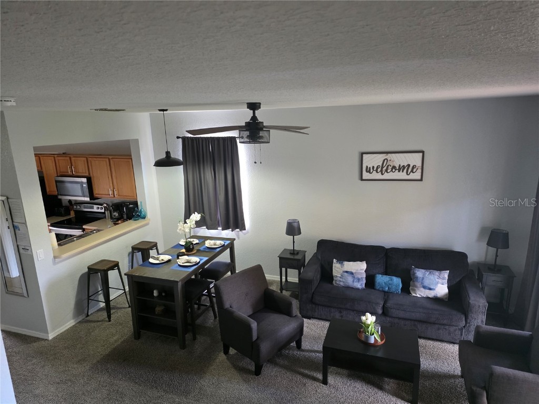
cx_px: 270
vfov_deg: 58.9
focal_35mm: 23
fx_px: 358
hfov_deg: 73.9
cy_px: 202
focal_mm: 6.3
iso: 1000
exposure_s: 1/120
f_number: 1.7
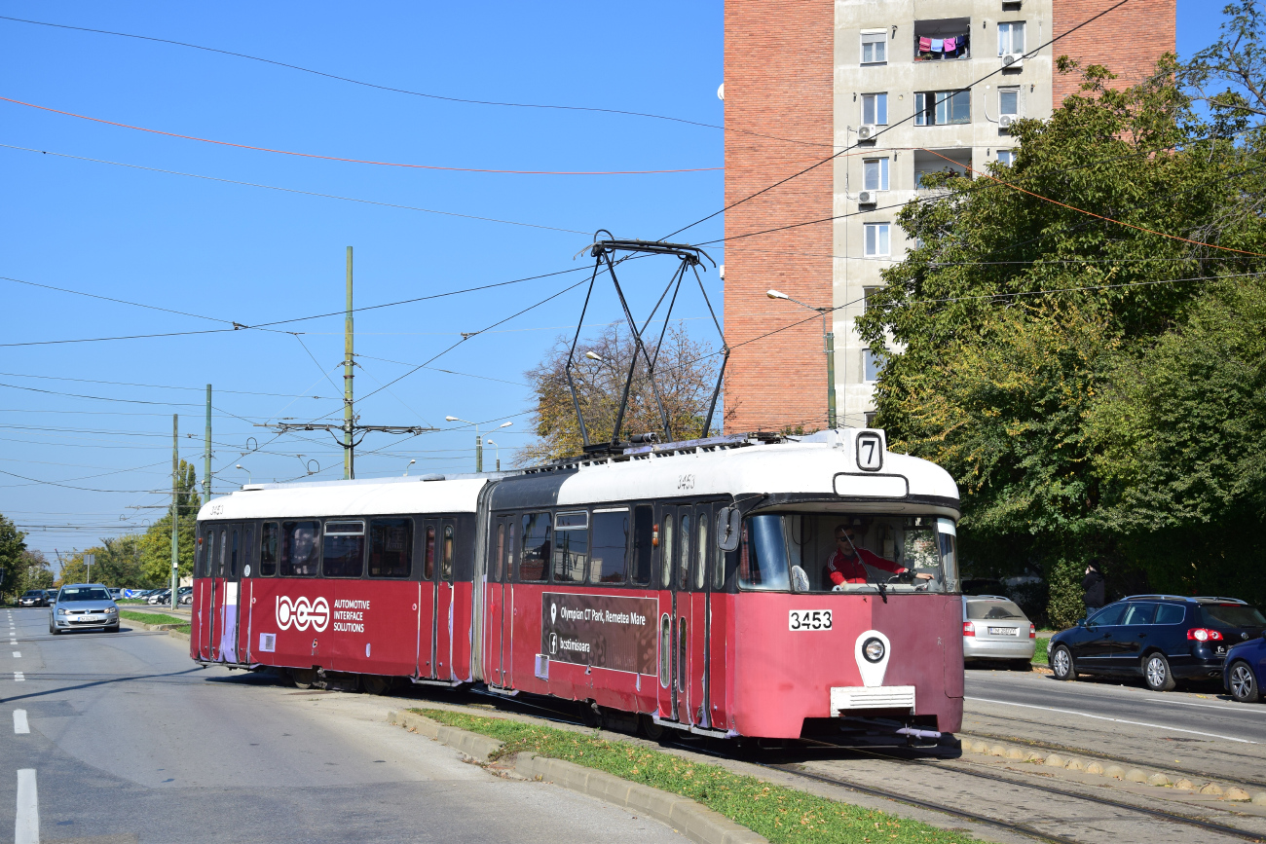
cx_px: 633
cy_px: 422
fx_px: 2005
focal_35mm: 57
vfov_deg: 23.8
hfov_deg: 35.0
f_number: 6.3
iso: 200
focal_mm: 38
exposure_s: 1/1000
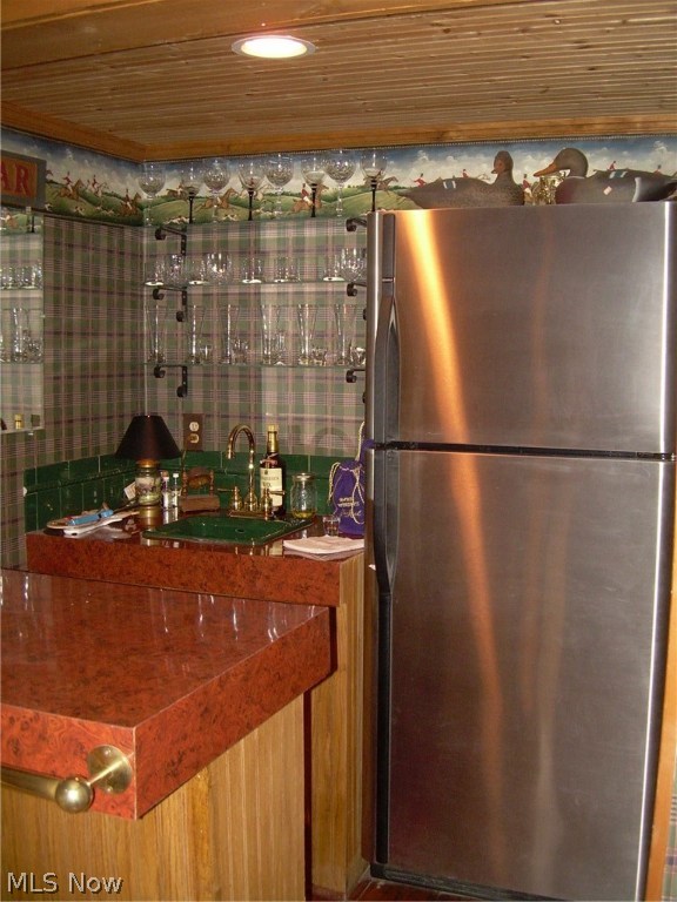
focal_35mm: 38
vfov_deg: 49.0
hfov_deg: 37.7
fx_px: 991
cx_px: 338
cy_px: 451
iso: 200
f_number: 2.8
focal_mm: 6.3
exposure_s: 1/60
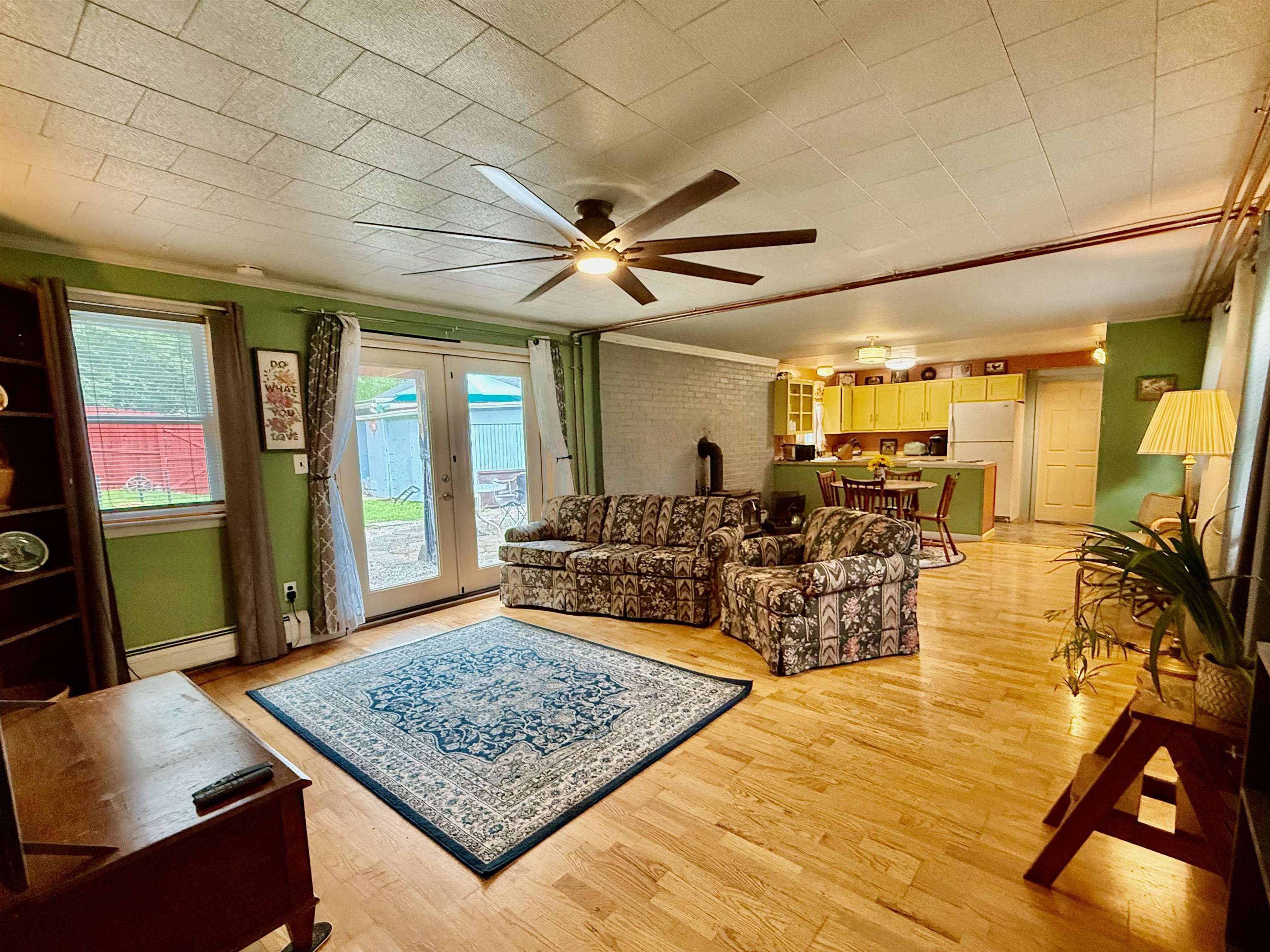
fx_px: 514
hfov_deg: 102.1
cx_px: 635
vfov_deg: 85.7
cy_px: 476
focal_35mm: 14
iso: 500
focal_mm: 2.22
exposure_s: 1/120
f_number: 2.2
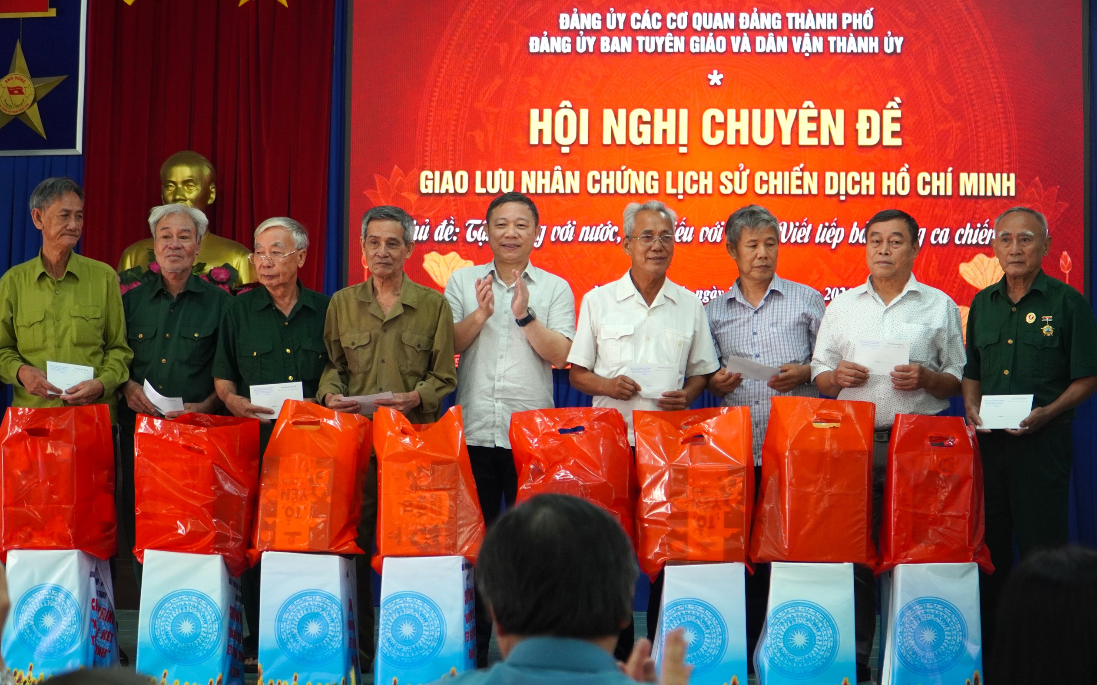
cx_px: 544
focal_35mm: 62
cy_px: 370
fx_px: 1854
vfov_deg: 21.0
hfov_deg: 33.0
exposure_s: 1/80
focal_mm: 40
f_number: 4
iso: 1000
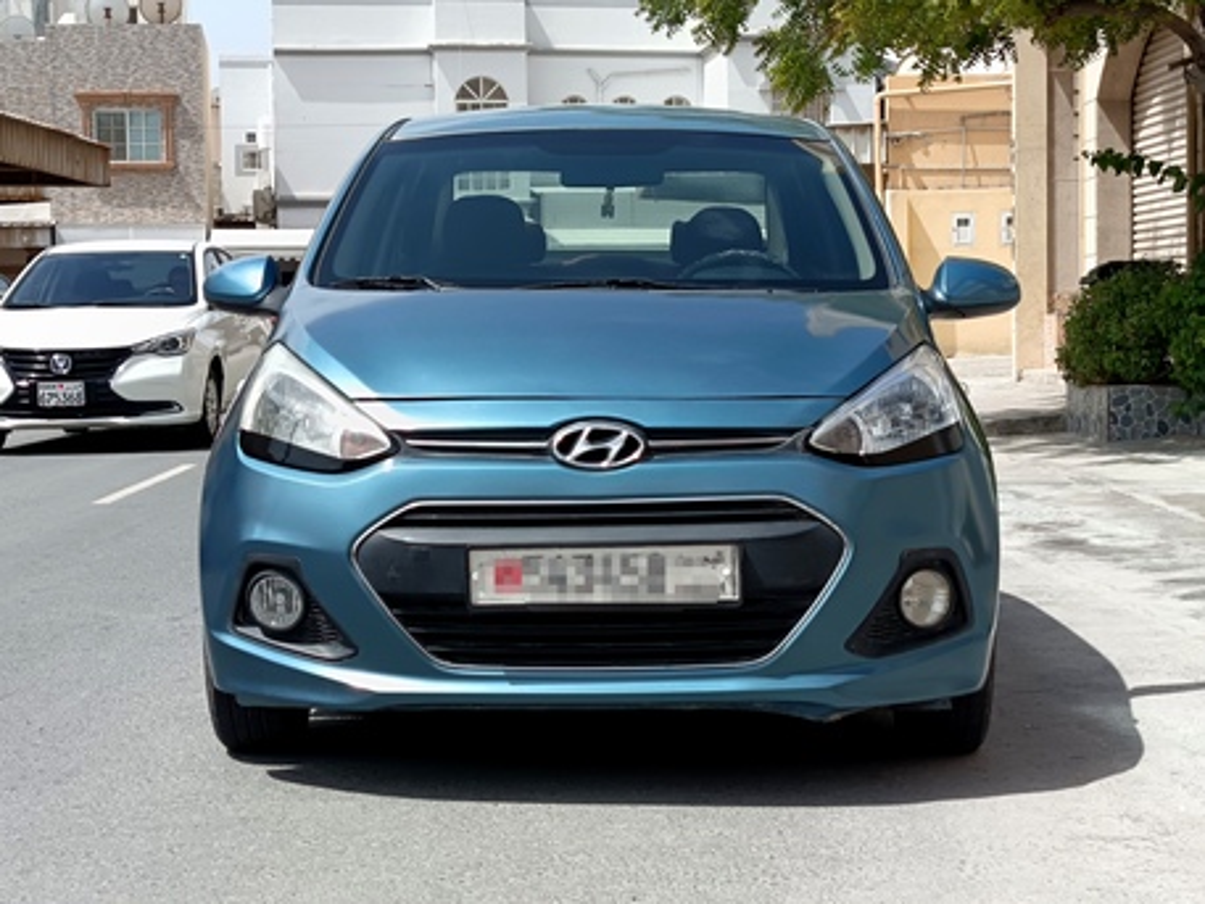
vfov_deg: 20.4
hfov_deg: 27.0
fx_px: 2507
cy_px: 452
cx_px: 602
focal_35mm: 72
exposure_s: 1/460
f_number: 1.75
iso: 100
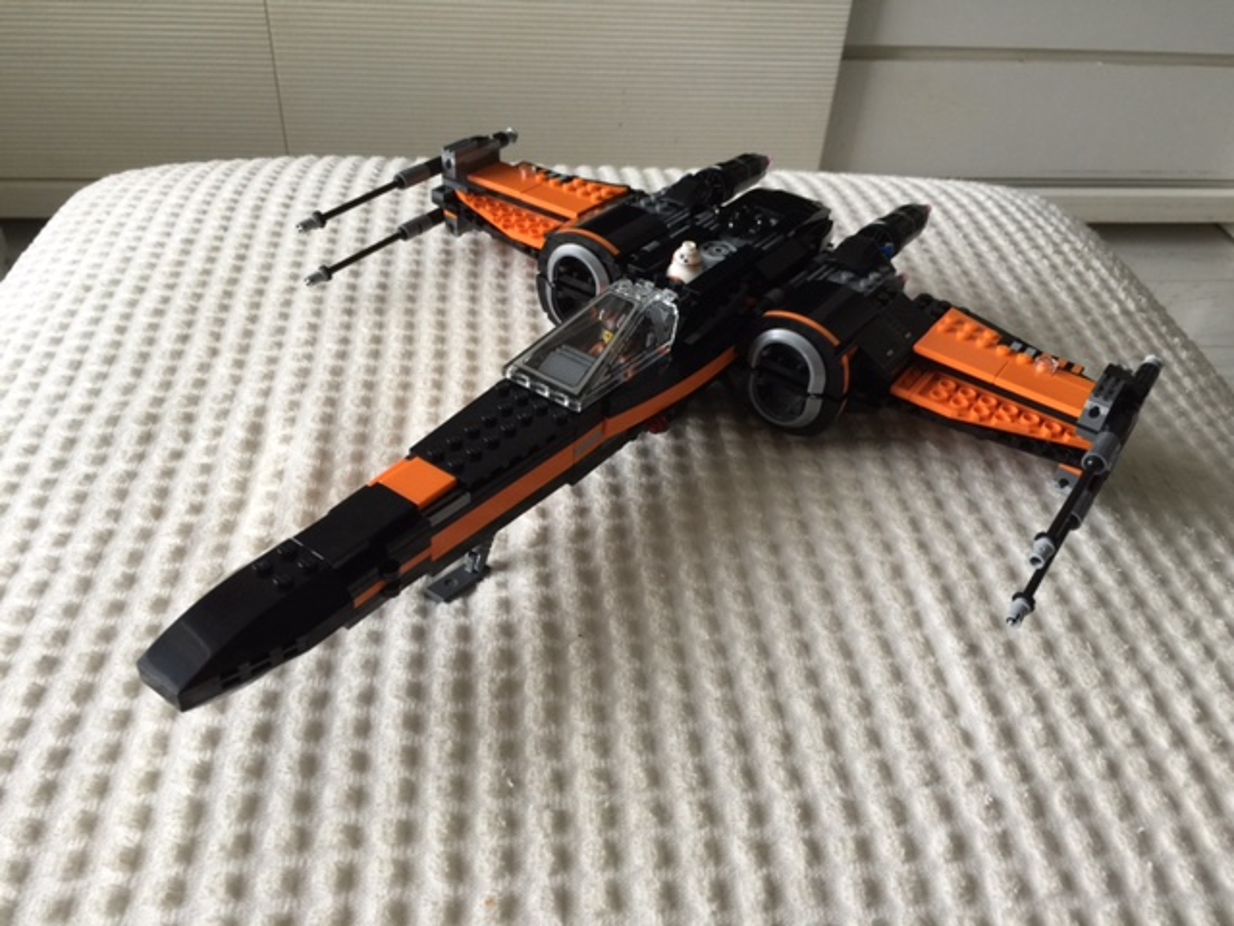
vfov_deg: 48.2
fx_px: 1034
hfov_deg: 61.7
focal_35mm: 29
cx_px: 617
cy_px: 463
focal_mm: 4.15
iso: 40
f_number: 2.2
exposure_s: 1/33
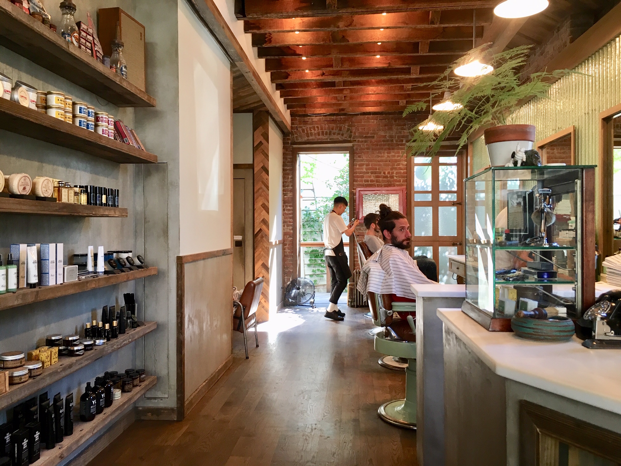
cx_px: 310
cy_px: 233
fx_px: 520
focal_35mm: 29
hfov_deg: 61.7
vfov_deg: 48.2
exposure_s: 1/30
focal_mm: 4.15
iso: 32
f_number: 2.2
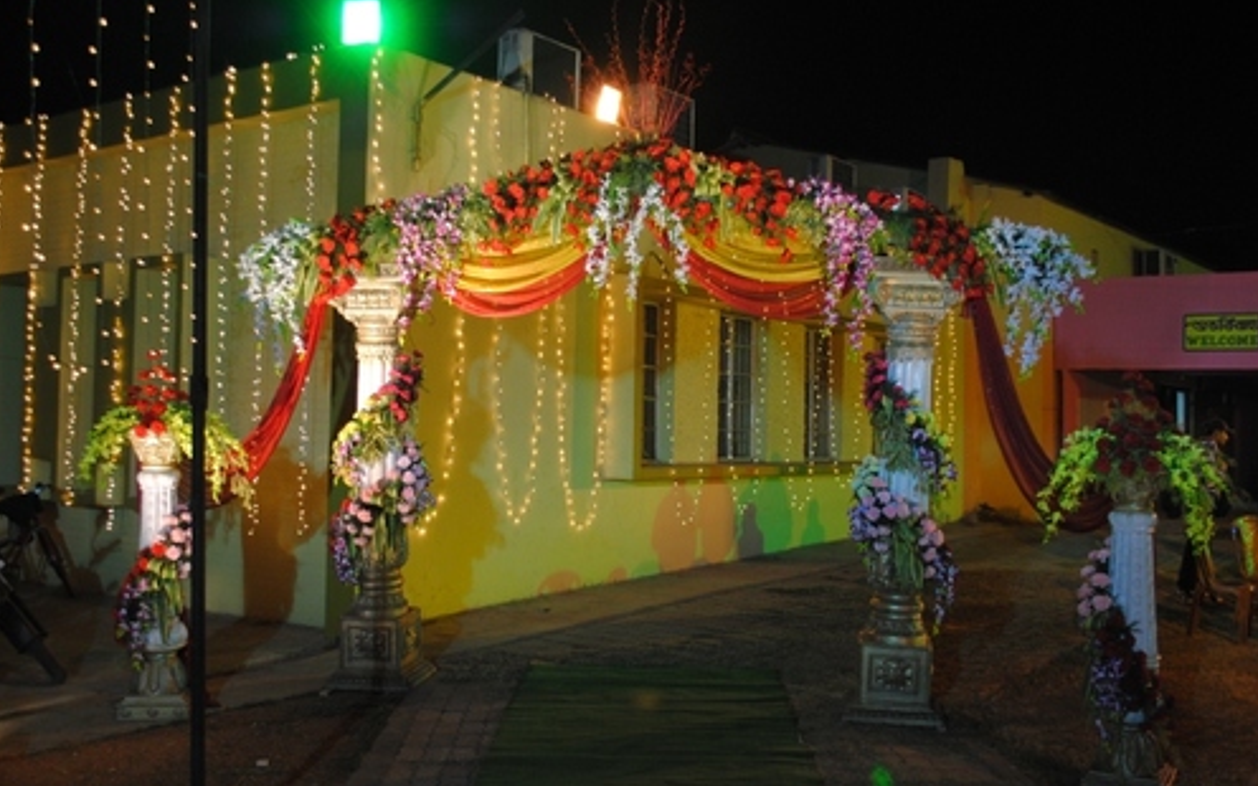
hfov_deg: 52.7
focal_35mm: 37
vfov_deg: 34.4
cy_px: 398
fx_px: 1269
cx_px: 629
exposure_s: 1/20
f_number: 4
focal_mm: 24
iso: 400
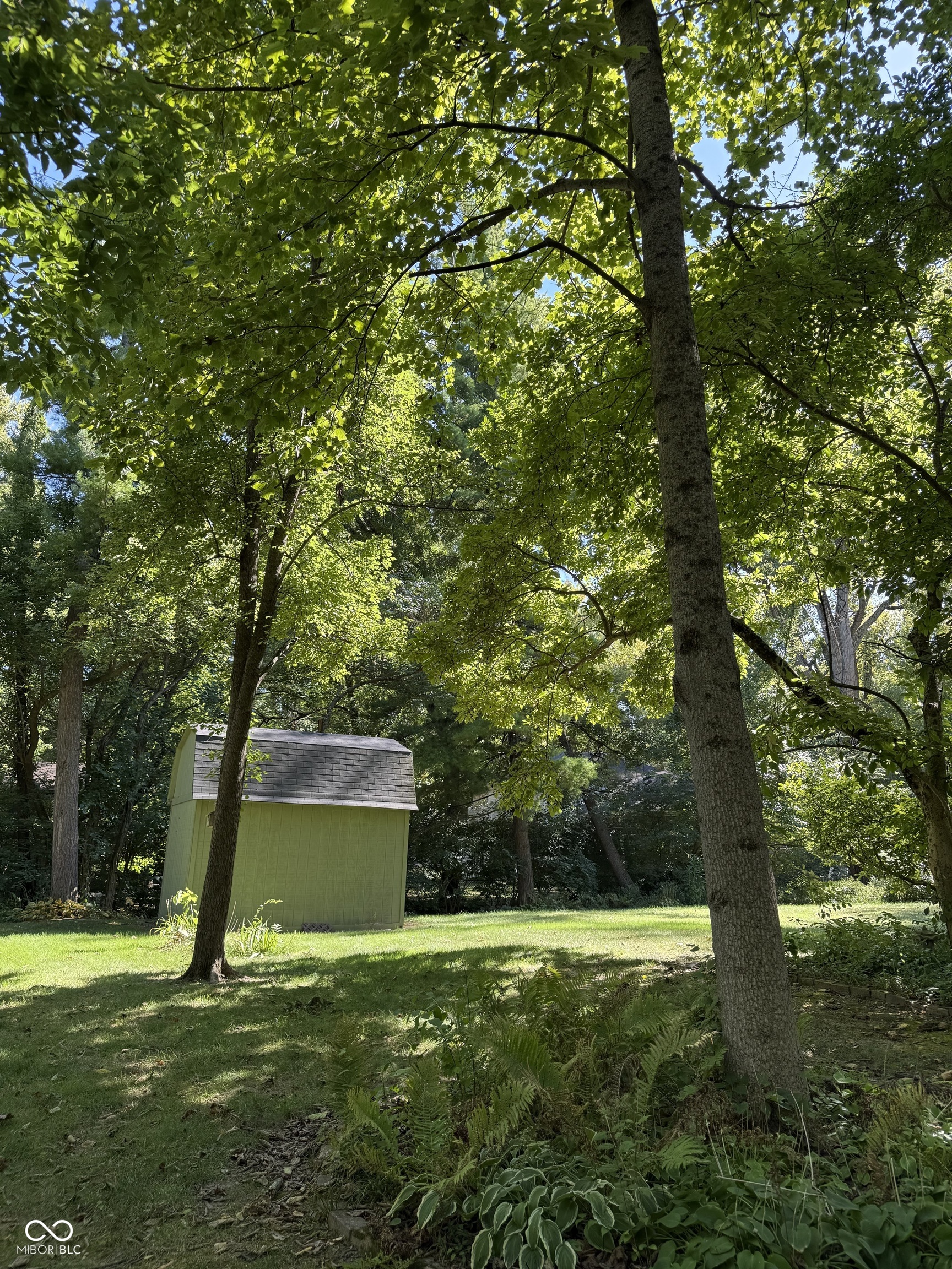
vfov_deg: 71.6
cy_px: 634
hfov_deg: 56.8
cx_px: 476
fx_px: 880
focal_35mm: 24
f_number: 1.78
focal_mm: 6.76
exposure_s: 1/273
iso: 80
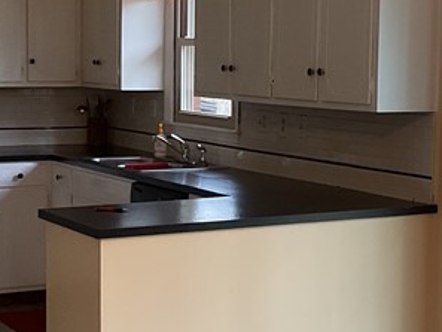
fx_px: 1277
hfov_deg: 19.6
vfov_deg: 14.8
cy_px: 150
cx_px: 204
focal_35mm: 100
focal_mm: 3
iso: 64
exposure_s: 1/60
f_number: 1.8
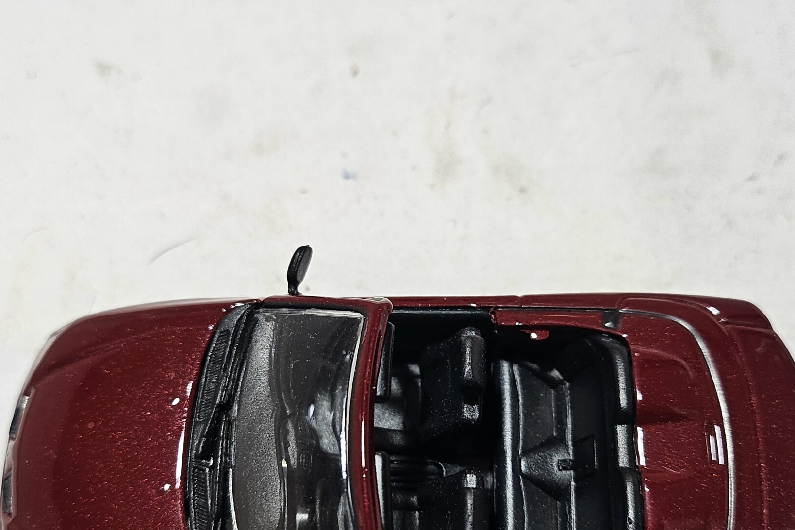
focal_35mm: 39
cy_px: 355
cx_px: 382
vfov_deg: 33.9
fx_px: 861
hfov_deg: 49.5
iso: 125
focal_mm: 5
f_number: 1.8
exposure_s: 1/100
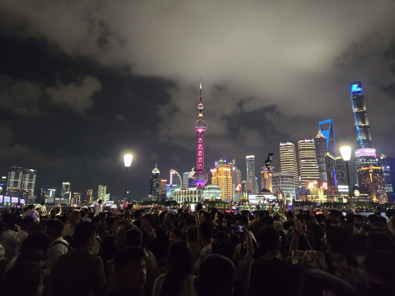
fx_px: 262
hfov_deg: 73.9
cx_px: 198
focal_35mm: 23
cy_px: 148
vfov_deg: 58.9
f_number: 1.8
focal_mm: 5.4
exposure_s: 1/100
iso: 2000
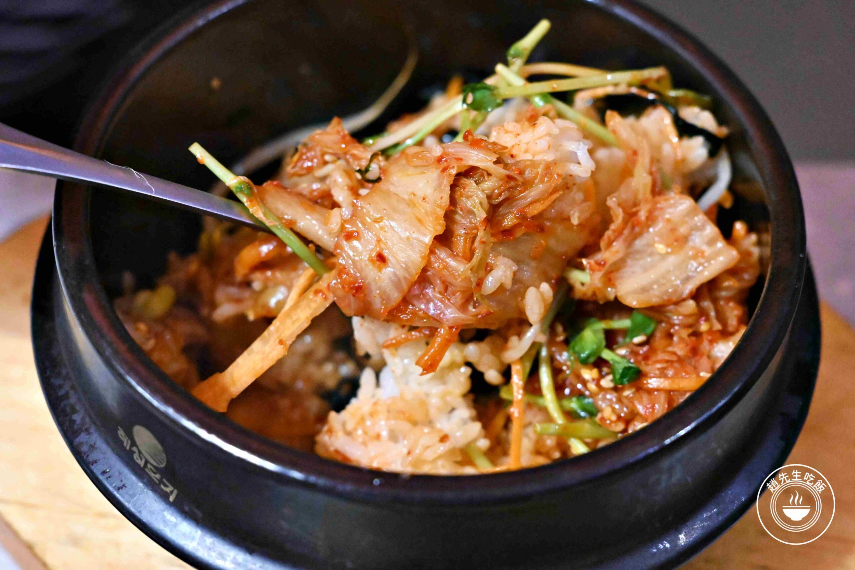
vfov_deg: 18.2
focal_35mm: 75
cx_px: 428
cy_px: 285
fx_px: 1781
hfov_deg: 27.0
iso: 8000
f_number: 3.2
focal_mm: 50
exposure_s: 1/160
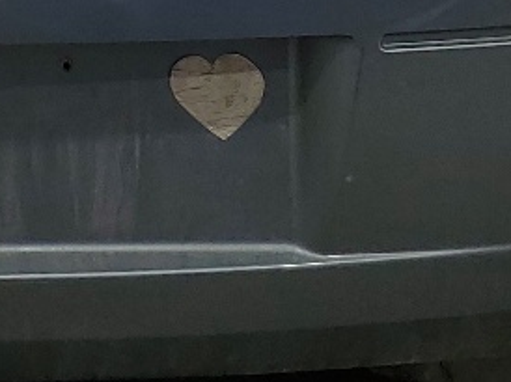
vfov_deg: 9.4
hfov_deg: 12.8
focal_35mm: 152
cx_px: -54
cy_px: -240
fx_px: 2242
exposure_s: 1/263
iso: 50
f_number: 1.5
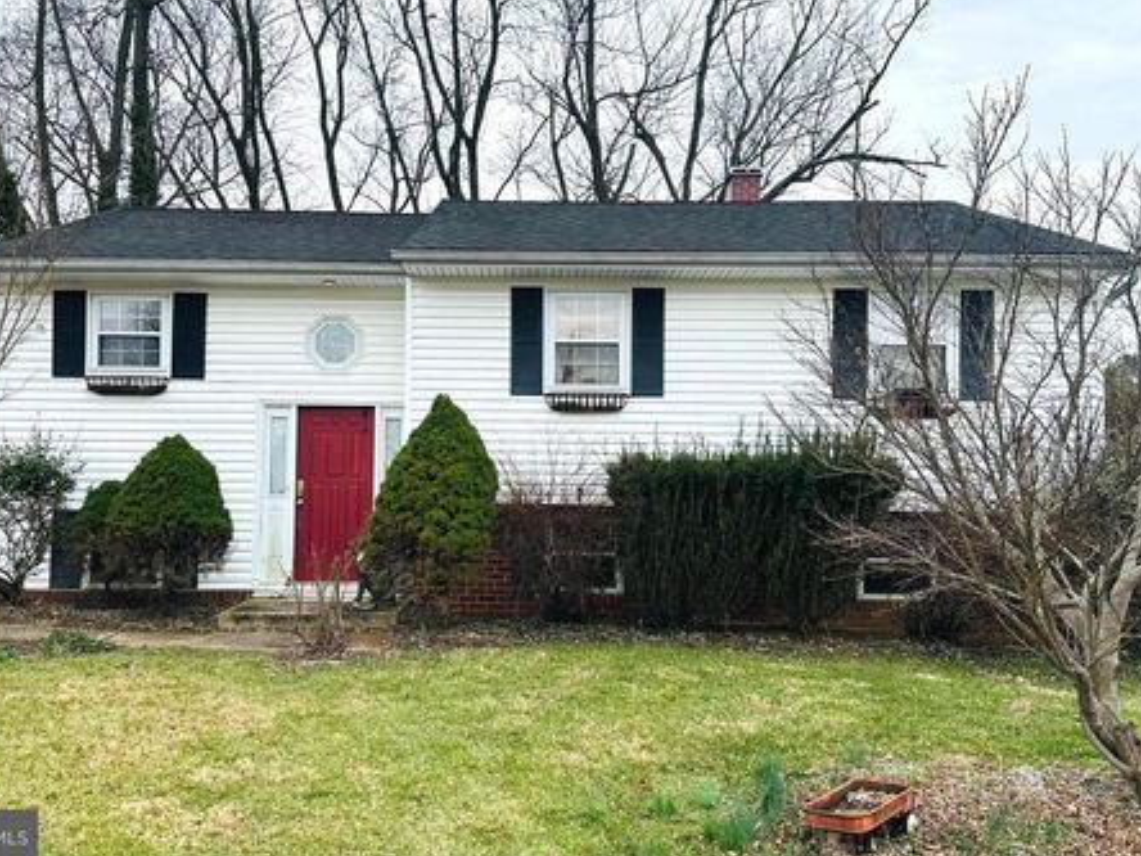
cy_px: 379
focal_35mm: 27
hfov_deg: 65.2
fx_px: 890
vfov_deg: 51.2
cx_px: 524
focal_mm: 6.86
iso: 80
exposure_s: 1/1393
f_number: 1.78
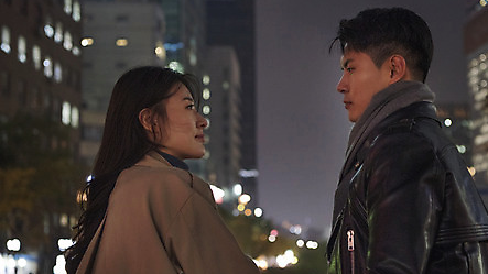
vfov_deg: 17.7
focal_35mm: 68
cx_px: 277
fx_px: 880
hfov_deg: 31.0
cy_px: 145
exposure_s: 1/50
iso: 1600
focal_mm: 48
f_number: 3.2
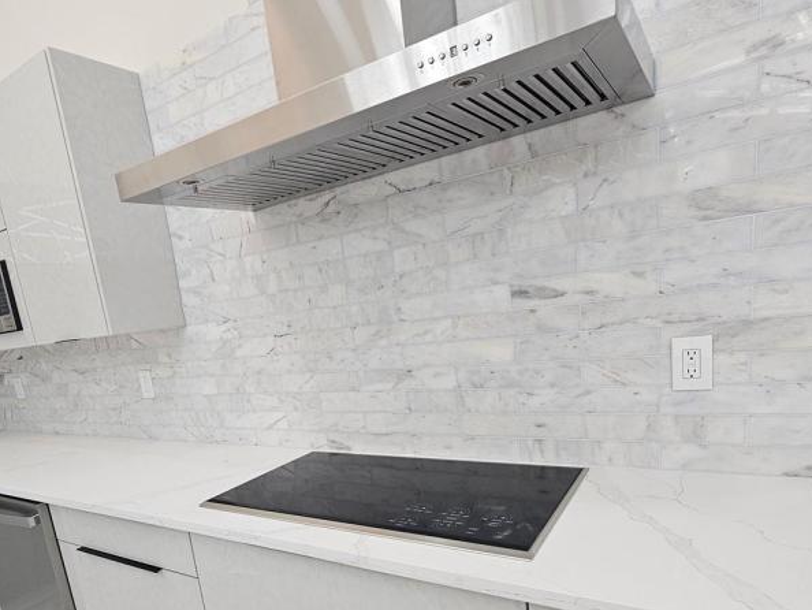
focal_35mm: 21
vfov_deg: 61.3
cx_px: 360
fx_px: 493
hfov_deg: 78.7
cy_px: 425
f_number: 2.2
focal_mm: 2.2
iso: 50
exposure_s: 1/60
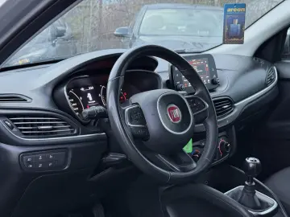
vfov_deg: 30.3
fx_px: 402
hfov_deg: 39.7
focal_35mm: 48
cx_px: 145
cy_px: 108
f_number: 1.78
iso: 250
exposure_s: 1/60
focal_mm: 6.76
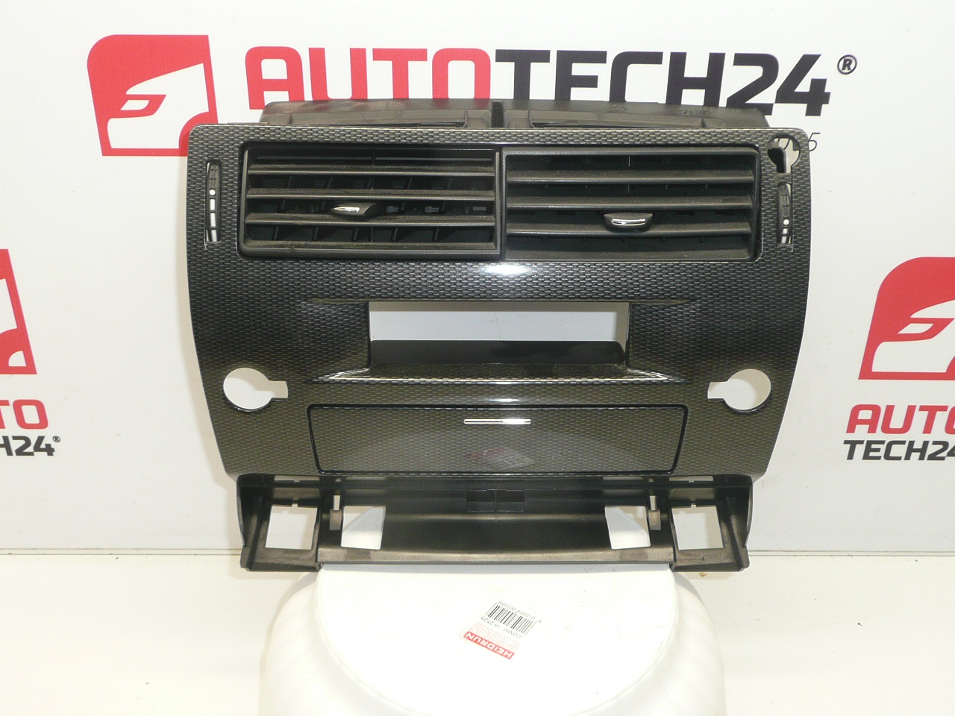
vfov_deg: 39.7
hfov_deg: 51.4
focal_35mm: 36
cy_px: 358
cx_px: 478
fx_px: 993
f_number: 3.3
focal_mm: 4.6
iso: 100
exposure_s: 1/30
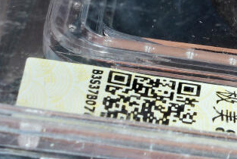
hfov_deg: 5.2
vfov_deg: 3.5
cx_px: 384
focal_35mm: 392
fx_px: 2583
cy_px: -36
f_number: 18
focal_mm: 59
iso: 100
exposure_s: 1/160
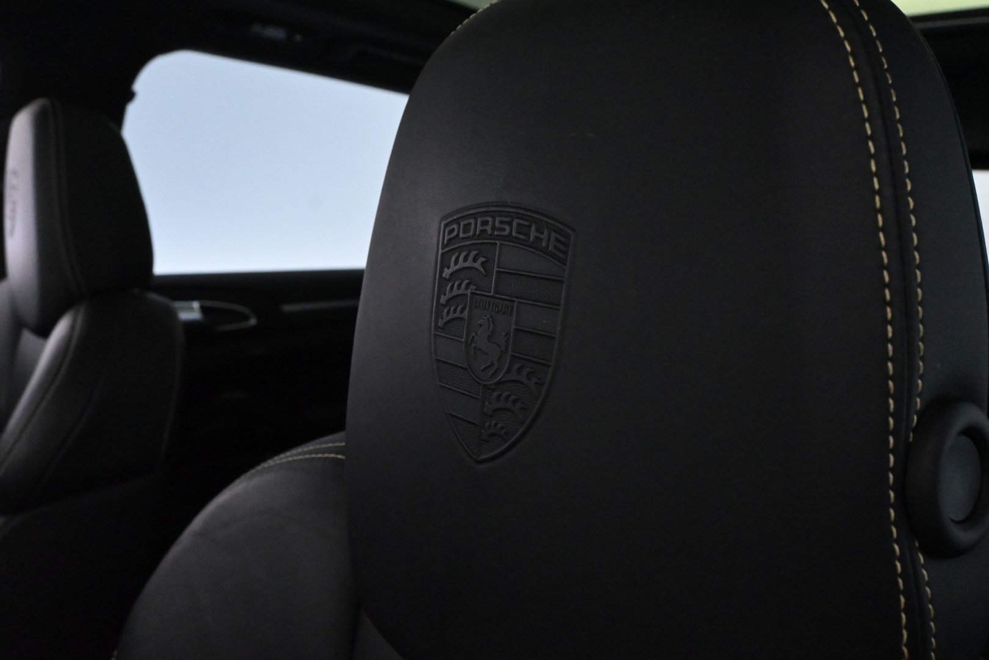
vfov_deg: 47.9
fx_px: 742
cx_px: 494
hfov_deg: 67.4
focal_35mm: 27
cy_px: 330
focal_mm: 18
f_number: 7.1
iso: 8000
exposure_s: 1/40
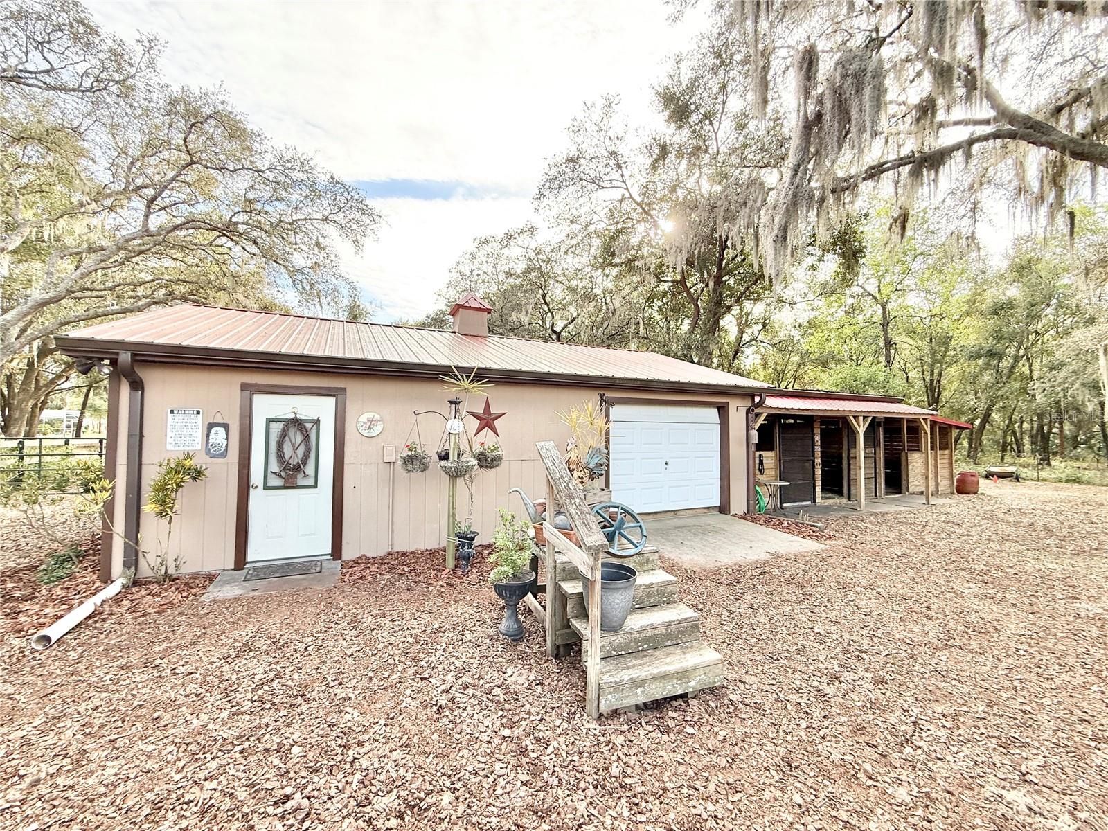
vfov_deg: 85.7
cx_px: 554
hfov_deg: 102.1
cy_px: 416
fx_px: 448
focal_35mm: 14
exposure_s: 1/285
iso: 64
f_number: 2.2
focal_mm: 2.22
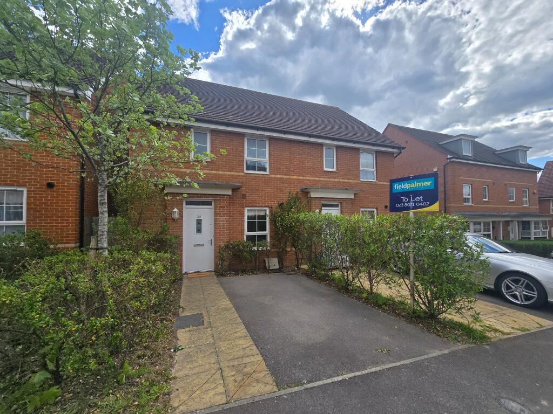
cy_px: 207
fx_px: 208
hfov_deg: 106.2
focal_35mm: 13
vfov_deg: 89.9
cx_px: 276
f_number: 2.2
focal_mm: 2.2
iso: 50
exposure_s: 1/2054
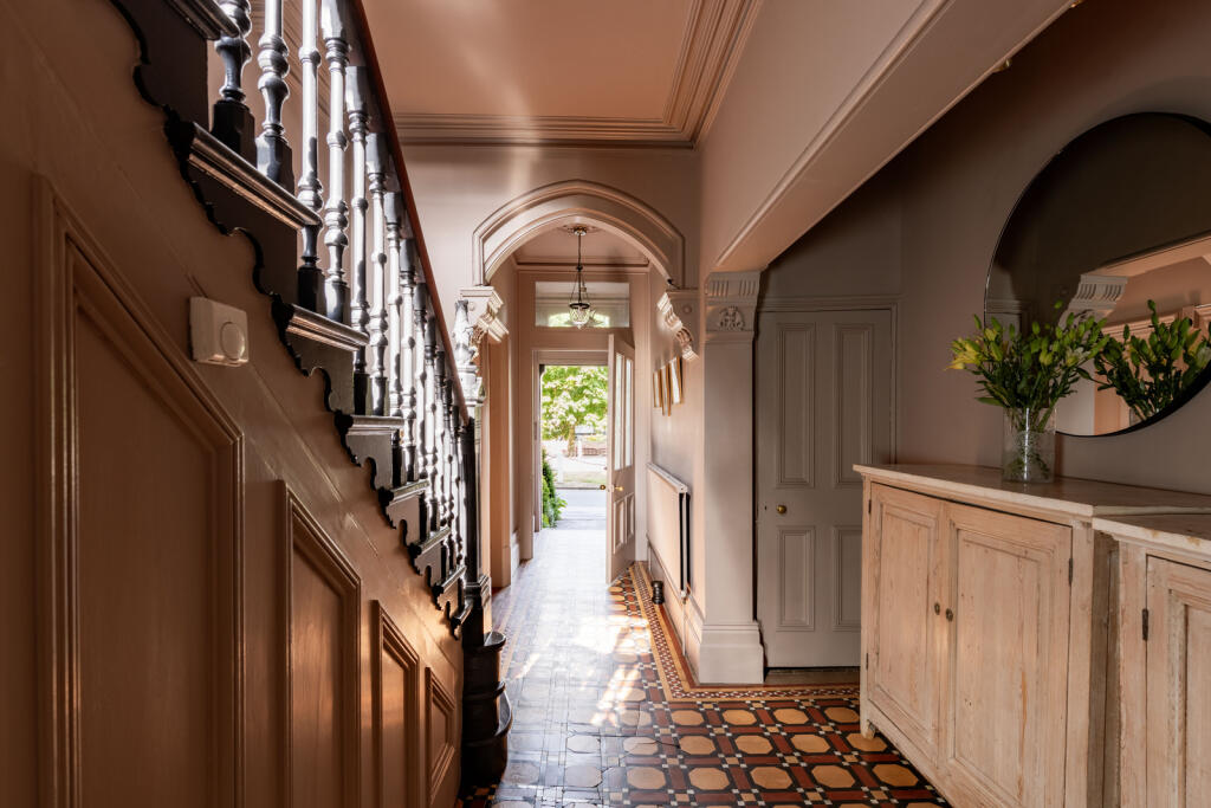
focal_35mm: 14
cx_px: 606
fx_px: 471
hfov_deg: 104.2
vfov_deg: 81.2
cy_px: 404
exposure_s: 1/40
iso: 250
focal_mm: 14
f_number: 7.1
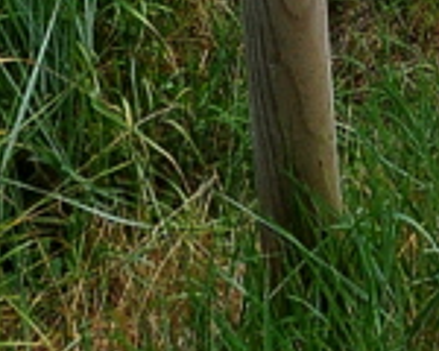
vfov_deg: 5.7
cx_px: 613
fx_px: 3063
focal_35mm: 236
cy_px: -1000
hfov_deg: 8.1
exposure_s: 1/400
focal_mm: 21
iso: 400
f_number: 10
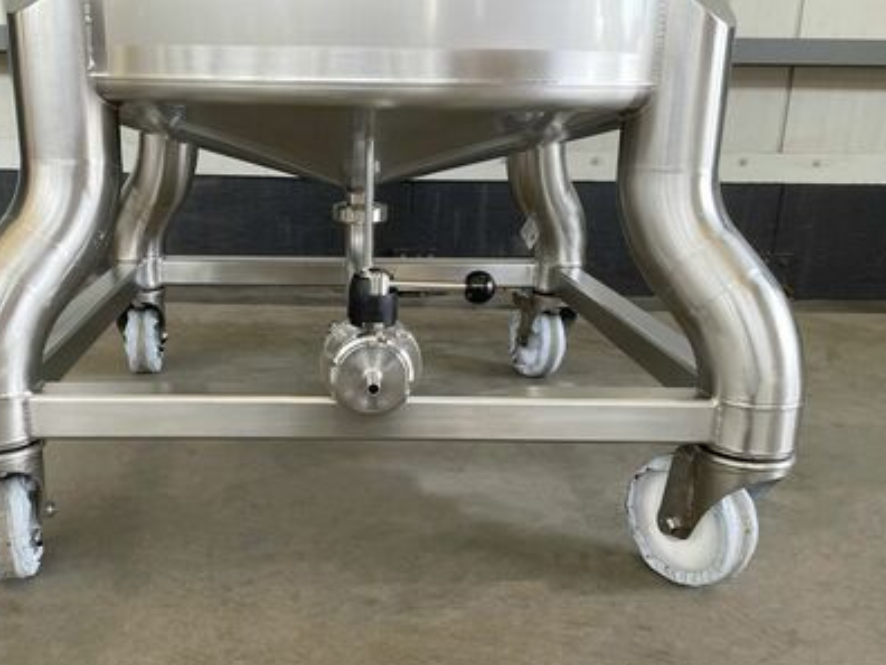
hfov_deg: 52.3
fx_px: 896
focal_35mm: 35
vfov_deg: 40.6
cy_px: 374
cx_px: 352
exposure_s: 1/100
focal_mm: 4.2
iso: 50
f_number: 1.6
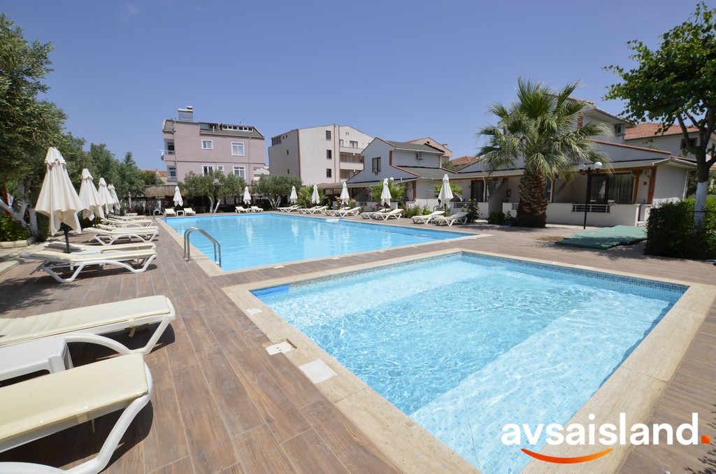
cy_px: 237
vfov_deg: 77.1
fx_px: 298
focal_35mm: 15
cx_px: 358
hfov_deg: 100.5
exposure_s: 1/350
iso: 100
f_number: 9.5
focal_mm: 10
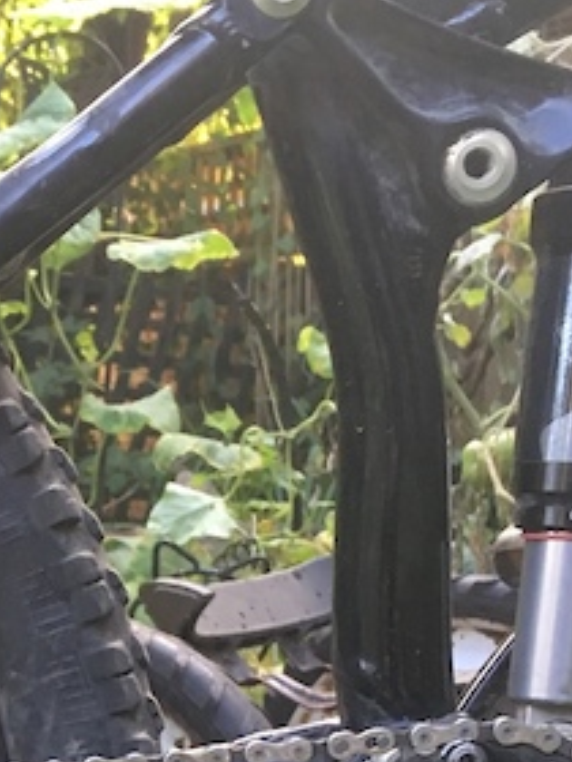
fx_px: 2335
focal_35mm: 106
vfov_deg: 17.9
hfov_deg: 13.4
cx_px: -212
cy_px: 825
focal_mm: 4.15
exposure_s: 1/30
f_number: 2.2
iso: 100
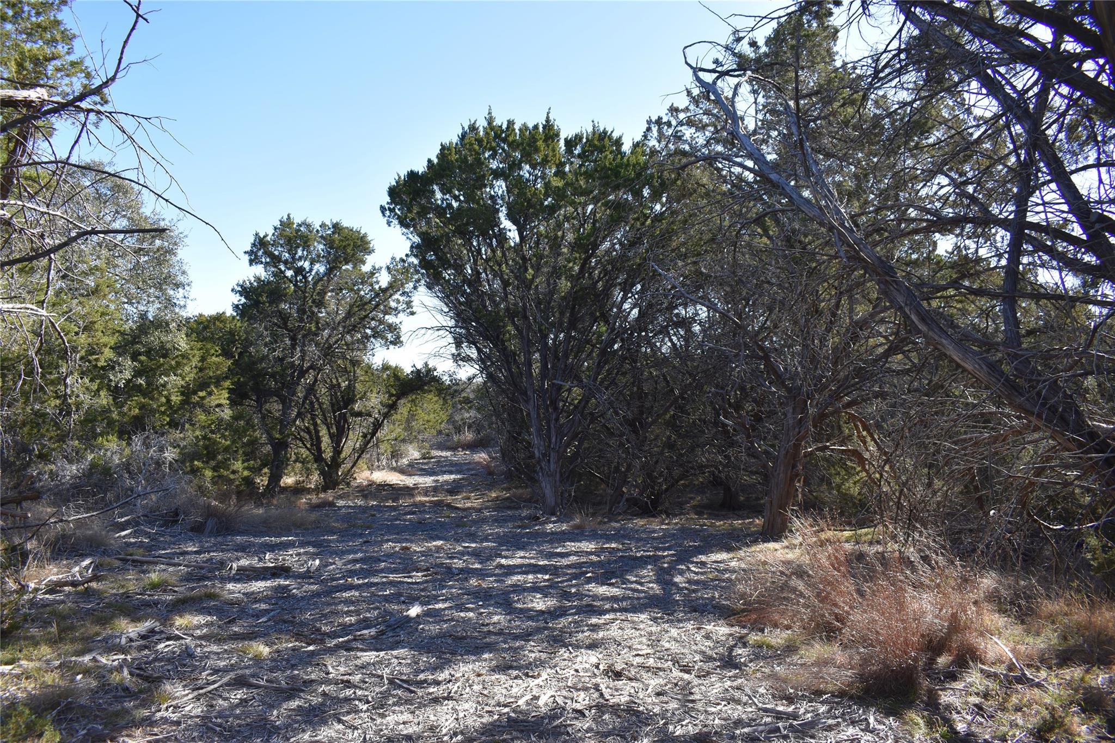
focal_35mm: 27
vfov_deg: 47.9
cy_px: 372
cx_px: 558
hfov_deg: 67.4
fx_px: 836
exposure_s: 1/200
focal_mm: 18
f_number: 5.6
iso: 100
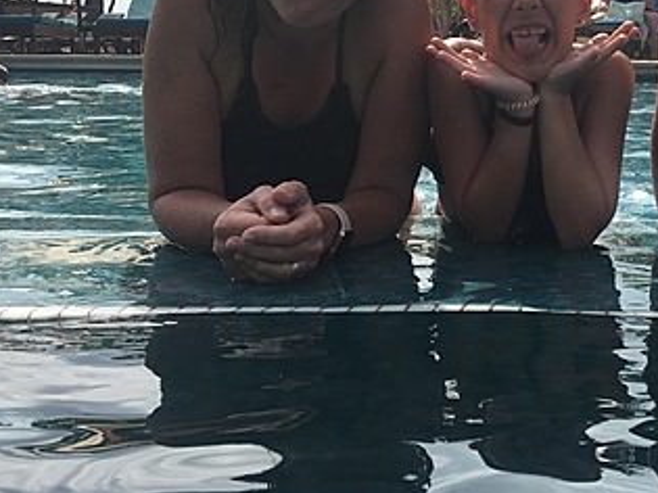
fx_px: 1121
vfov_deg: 24.5
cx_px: 545
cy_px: 111
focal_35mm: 59
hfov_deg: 31.7
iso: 25
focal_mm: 4.15
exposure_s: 1/1261
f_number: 2.2
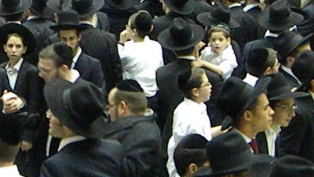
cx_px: 62
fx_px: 958
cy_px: 36
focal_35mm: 115
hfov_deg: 18.4
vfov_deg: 10.5
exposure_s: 1/62.8
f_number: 3.8
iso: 1933
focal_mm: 7.3
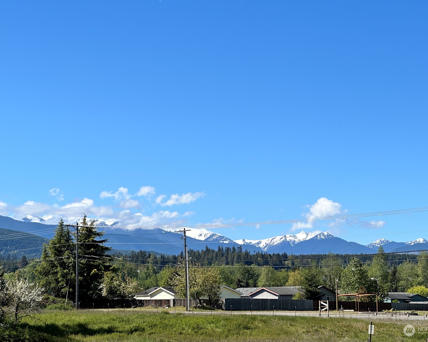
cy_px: 171
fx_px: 1026
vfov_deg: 18.9
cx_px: 230
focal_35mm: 81
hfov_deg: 23.6
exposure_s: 1/986
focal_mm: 9
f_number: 2.8
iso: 32
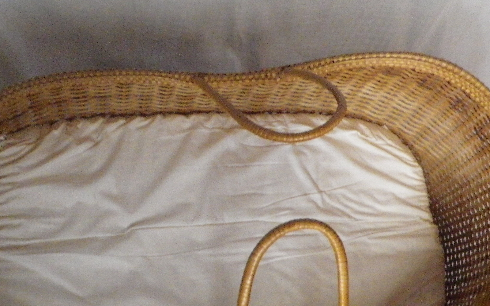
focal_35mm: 37
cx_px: 210
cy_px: 233
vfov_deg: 33.7
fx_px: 494
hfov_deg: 52.6
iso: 800
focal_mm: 4.5
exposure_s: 1/13
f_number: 3.5
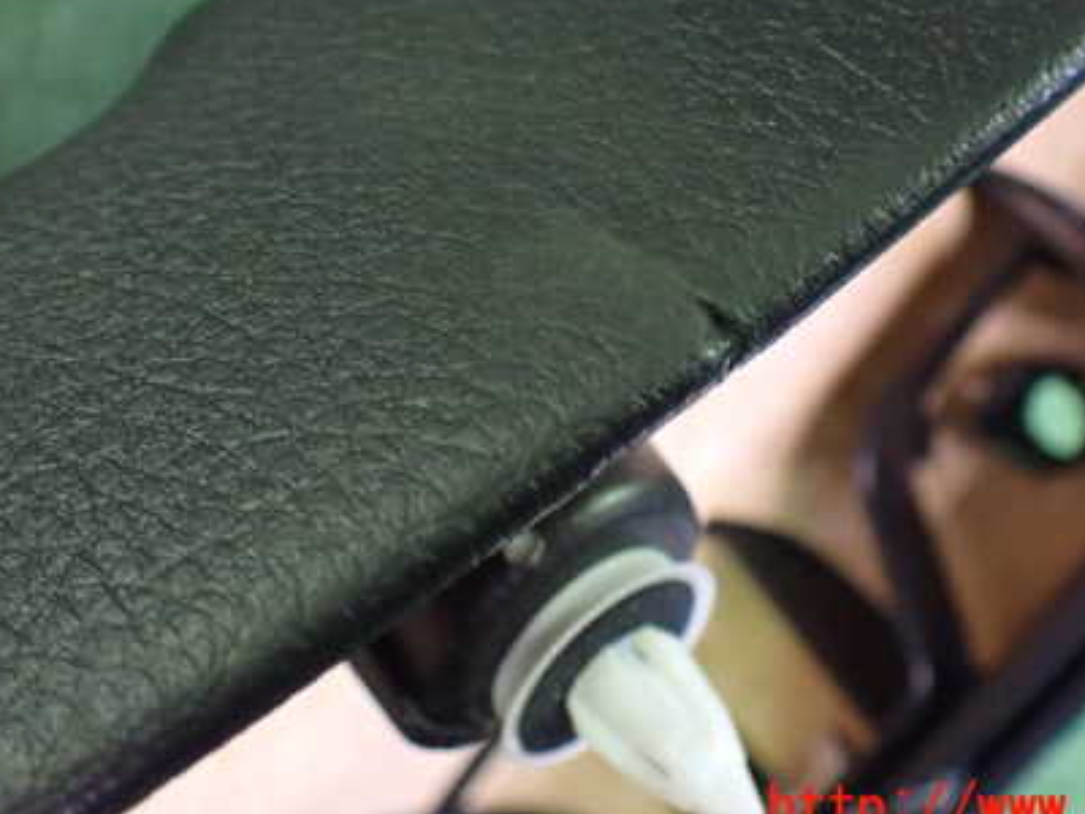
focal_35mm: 45
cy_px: 233
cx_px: 567
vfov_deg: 31.8
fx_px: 1410
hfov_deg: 42.1
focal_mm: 5.4
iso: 1250
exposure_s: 1/30
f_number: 2.3
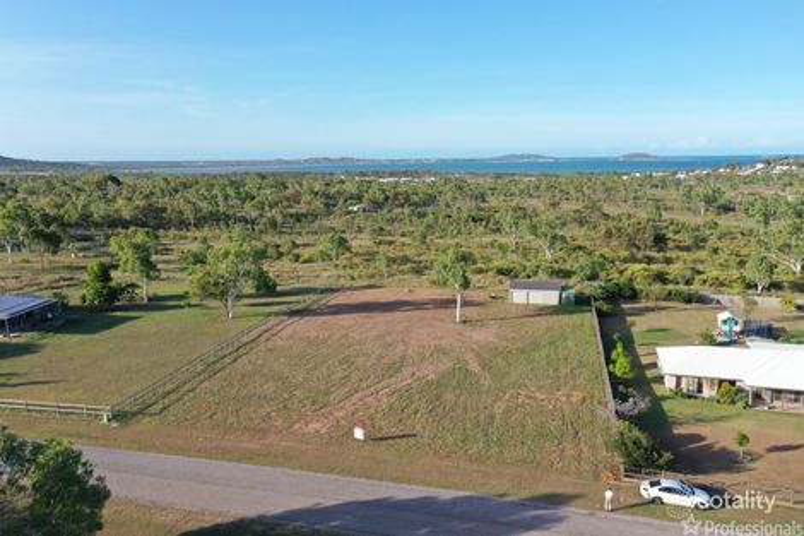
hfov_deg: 65.5
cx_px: 402
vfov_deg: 46.4
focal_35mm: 28
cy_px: 268
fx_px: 625
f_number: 5
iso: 100
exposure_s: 1/320
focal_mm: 10.26
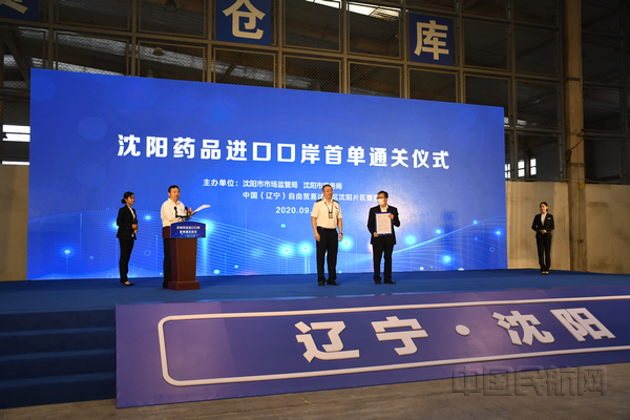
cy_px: 210
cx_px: 315
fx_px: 595
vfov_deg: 38.9
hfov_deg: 55.8
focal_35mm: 34
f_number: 4.5
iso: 1250
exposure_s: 1/80
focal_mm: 23
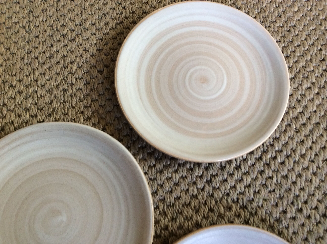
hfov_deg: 56.9
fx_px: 302
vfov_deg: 44.1
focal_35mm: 32
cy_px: 122
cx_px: 164
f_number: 2.4
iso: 80
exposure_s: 1/25
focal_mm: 3.3
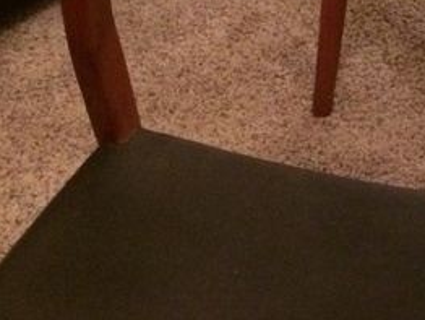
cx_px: 391
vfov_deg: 14.4
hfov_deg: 18.7
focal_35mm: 103
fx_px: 1266
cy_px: 118
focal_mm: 4.12
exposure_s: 1/15
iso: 640
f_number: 2.2
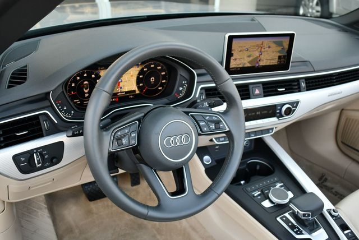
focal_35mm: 40
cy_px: 120
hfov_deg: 48.4
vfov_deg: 33.5
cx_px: 180
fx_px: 399
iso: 450
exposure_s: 1/250
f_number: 3.5
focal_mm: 20
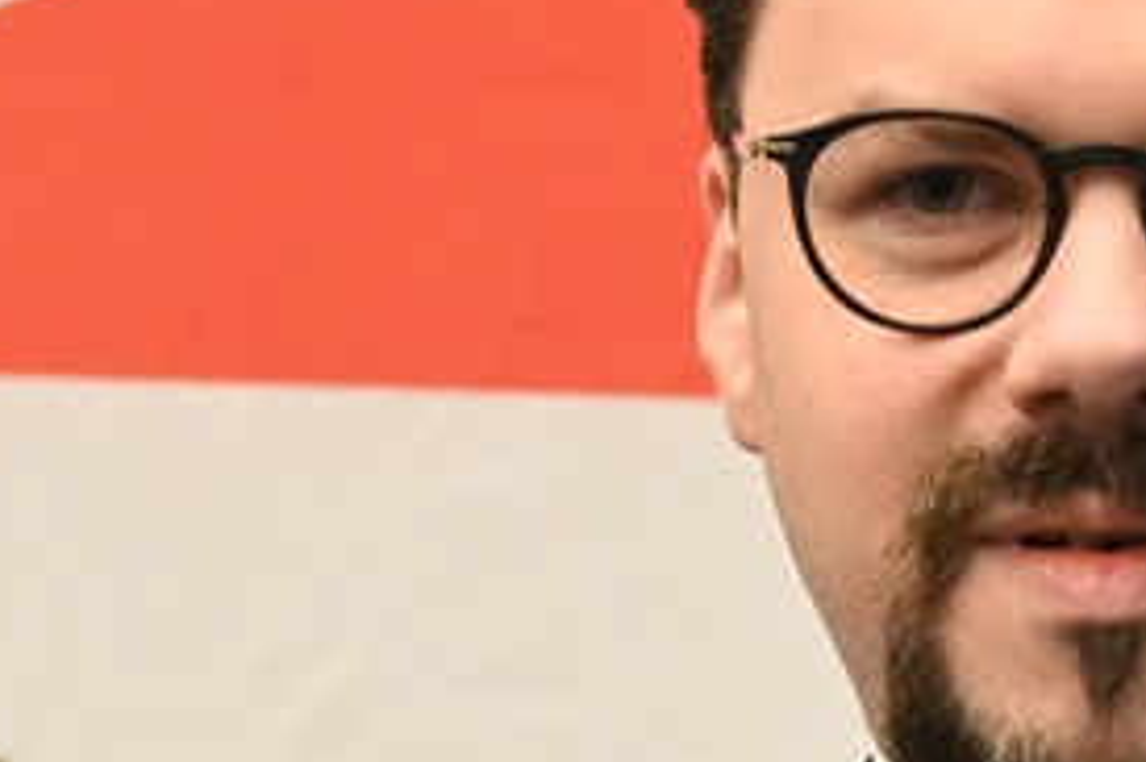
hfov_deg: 3.2
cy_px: 997
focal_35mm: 637
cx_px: 848
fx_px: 20265
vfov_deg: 2.2
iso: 3200
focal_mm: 100
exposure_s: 1/100
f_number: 5
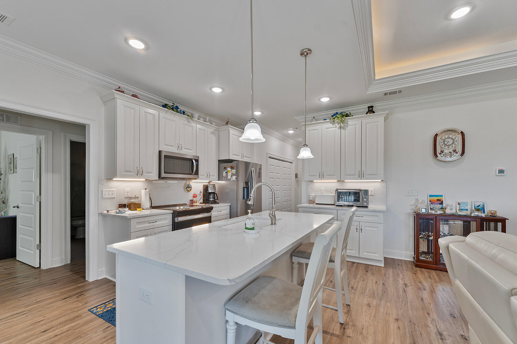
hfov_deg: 101.5
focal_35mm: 15
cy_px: 172
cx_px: 258
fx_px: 211
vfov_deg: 78.5
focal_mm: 14.7
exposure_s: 1/15
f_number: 6.3
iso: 640
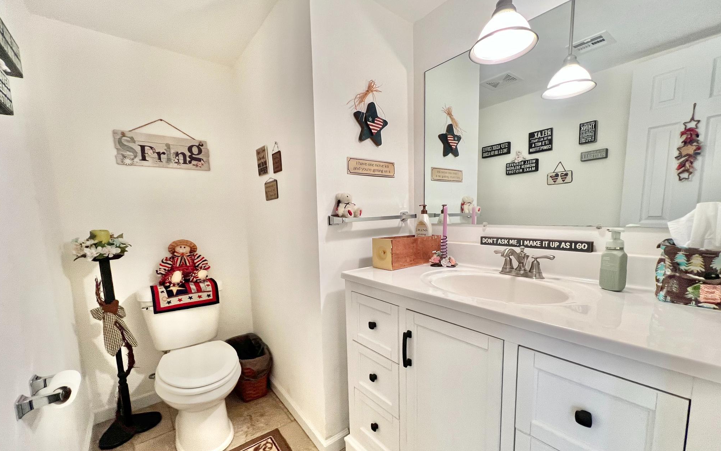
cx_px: 362
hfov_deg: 105.3
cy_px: 251
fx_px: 275
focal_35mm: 14
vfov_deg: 78.4
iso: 160
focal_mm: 1.57
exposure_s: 1/60
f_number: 1.8
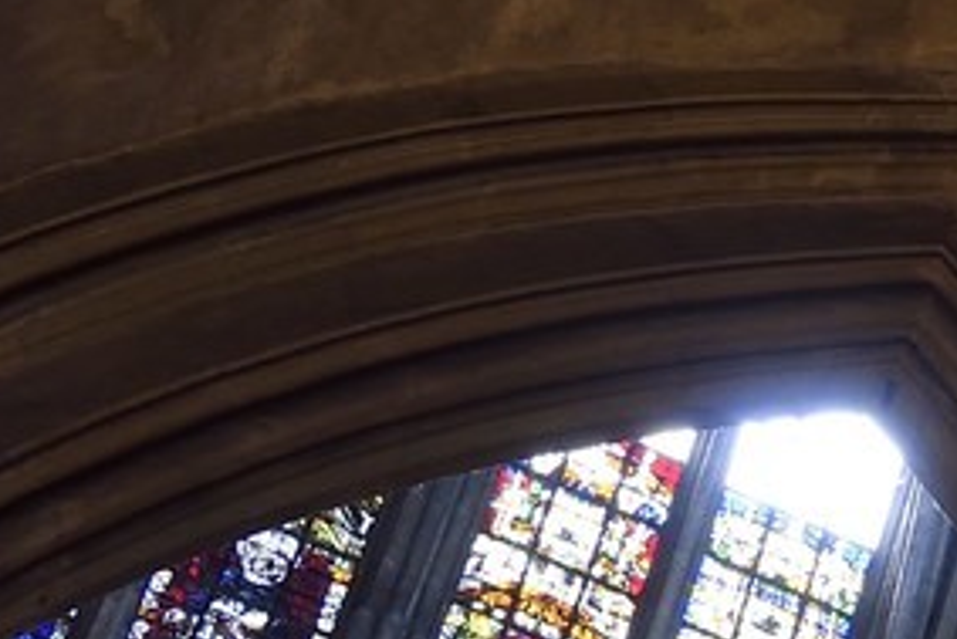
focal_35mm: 175
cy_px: 1442
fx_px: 4654
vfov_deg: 7.4
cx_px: 2350
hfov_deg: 10.1
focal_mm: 31
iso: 800
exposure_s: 1/6
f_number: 8
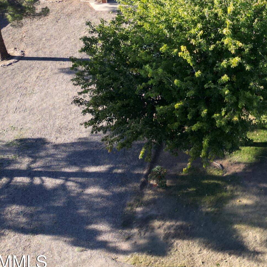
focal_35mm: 66
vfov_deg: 24.5
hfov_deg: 23.6
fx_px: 576
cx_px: 330
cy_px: -21
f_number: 1.7
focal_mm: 6.72
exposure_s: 1/800
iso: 100
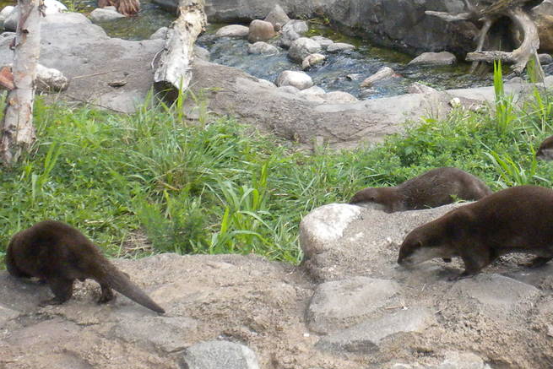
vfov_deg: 14.6
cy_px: 161
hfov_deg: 21.4
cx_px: 458
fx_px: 1444
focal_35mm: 94
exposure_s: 1/500
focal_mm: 6.6
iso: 388
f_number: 3.5
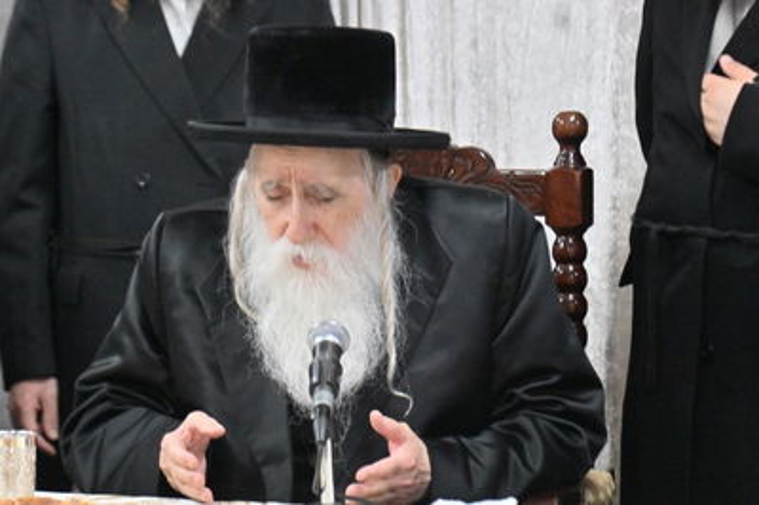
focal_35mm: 157
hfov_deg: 13.1
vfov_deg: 8.7
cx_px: 380
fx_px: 3307
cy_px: 252
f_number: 4
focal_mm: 105
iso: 2500
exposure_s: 1/160
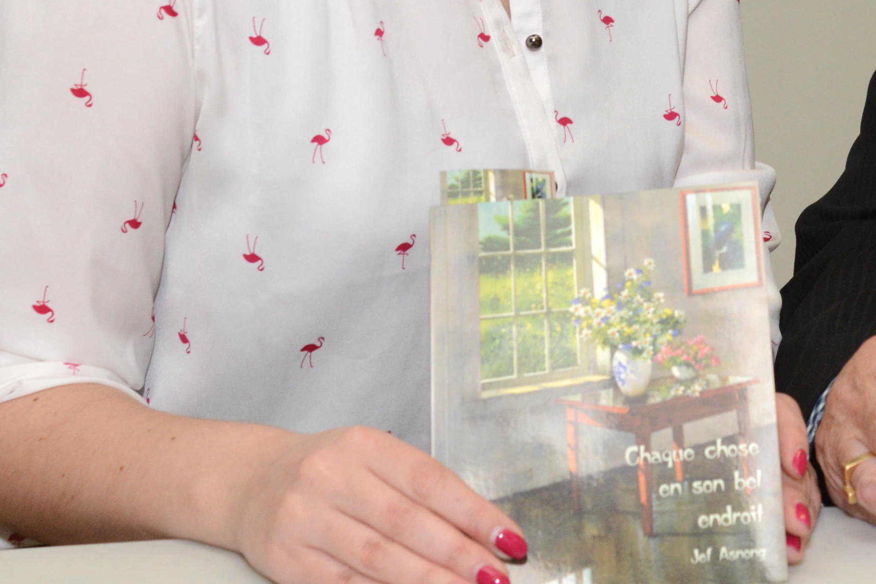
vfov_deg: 10.8
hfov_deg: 16.1
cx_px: 859
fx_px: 3041
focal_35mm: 125
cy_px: -58
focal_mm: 48
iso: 1600
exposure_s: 1/100
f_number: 8
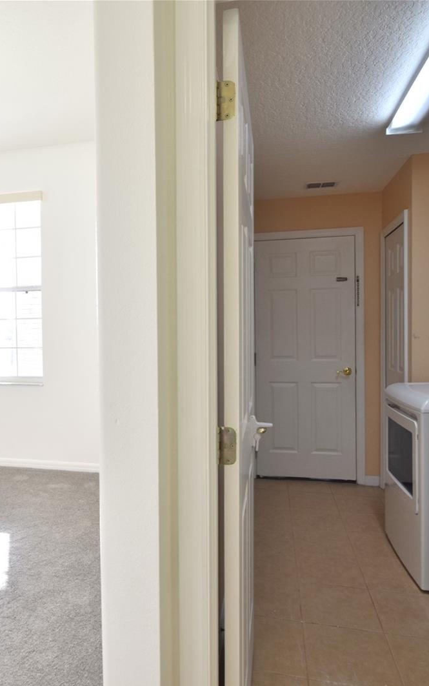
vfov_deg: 77.1
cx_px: 151
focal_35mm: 23
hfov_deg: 52.2
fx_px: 430
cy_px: 343
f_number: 10
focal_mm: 10
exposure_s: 1/15
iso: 280
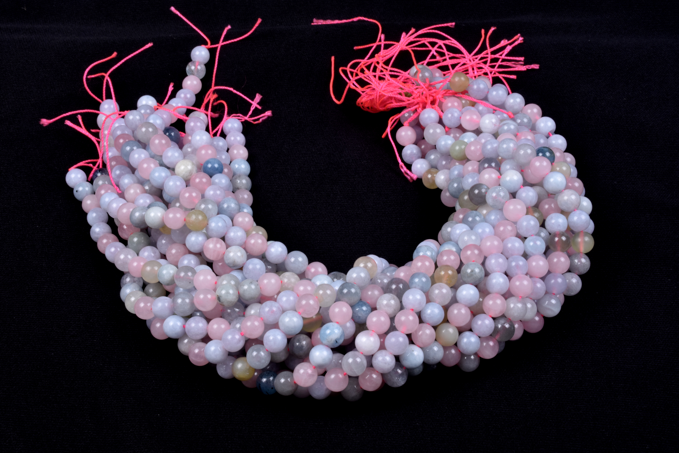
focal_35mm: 75
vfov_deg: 18.2
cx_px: 340
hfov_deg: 27.0
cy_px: 226
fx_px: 1414
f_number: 29
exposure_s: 1/125
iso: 200
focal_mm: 50
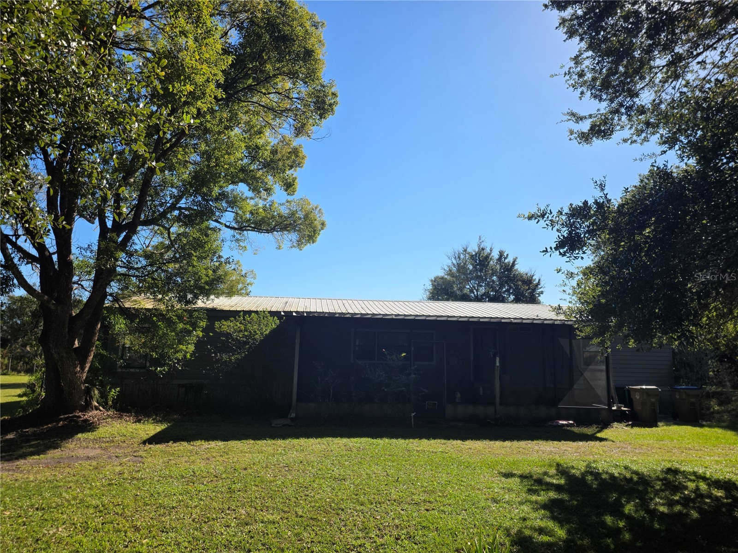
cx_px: 369
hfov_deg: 73.9
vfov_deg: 58.9
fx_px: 490
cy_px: 276
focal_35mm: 23
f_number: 1.7
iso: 80
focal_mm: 6.25
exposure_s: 1/4889
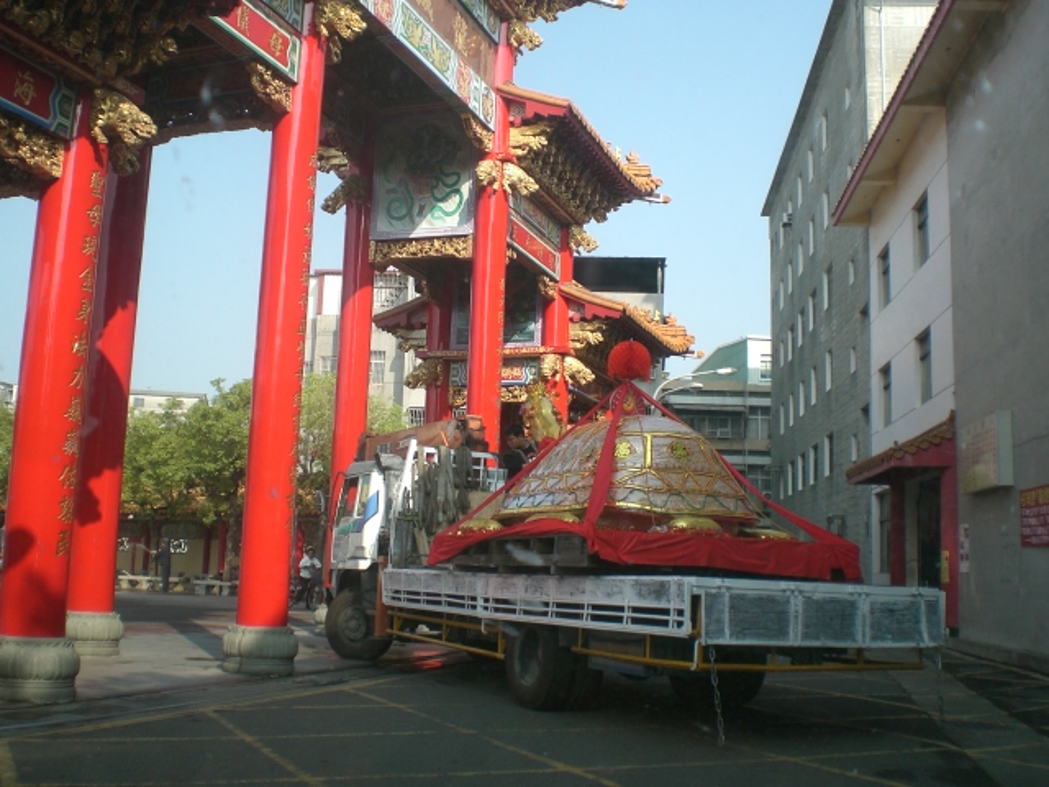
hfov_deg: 49.0
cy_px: 394
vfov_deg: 37.7
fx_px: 1152
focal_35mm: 38
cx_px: 524
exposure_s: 1/200
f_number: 4.4
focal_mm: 6.3
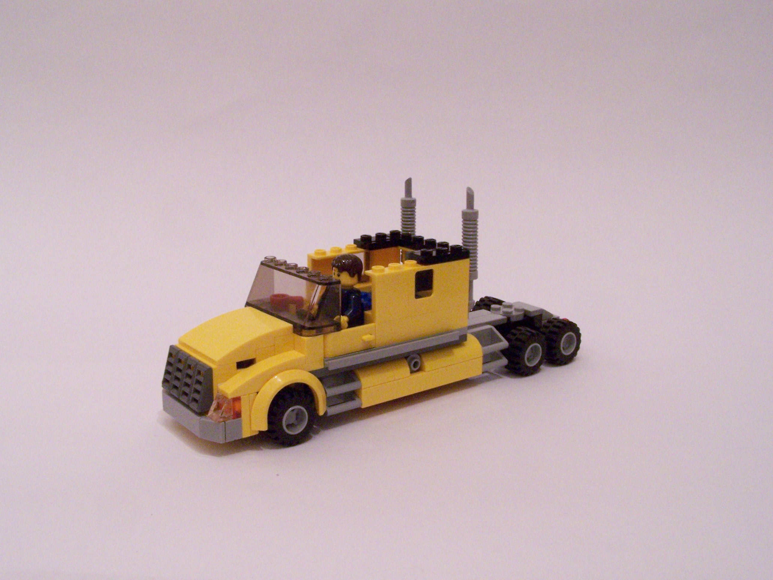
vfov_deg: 37.7
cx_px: 386
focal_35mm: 38
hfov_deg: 49.0
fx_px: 849
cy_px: 290
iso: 400
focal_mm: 6.3
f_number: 6.3
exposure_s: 1/6
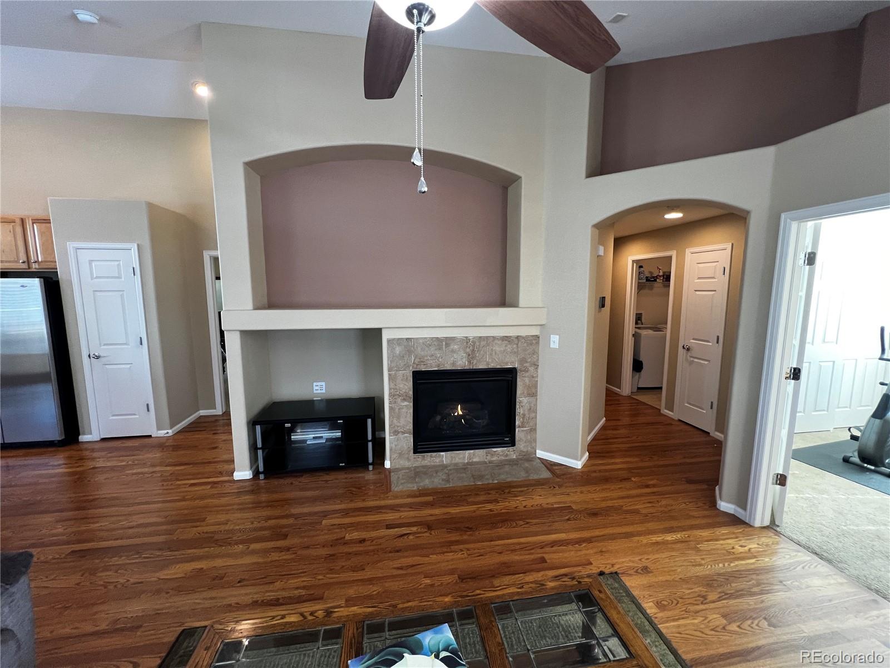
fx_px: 334
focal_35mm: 13
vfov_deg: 89.9
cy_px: 334
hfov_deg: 106.2
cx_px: 445
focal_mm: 1.57
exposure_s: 1/60
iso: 200
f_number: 1.8
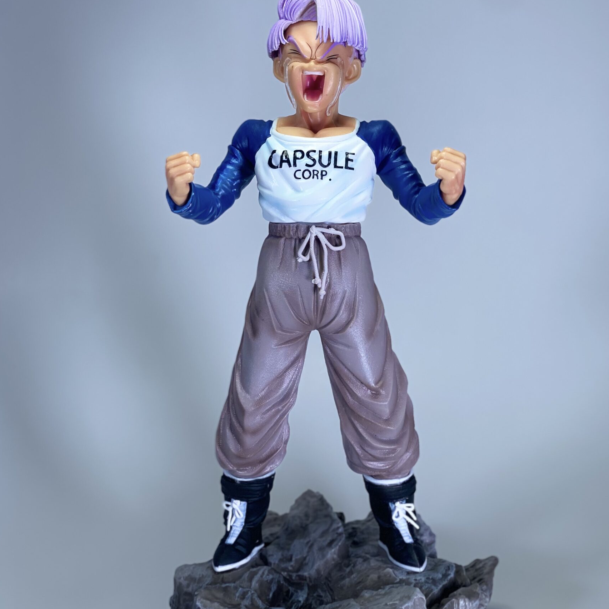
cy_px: 284
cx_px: 328
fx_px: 1373
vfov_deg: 25.0
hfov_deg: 25.0
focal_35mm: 69
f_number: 2
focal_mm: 6
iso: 20
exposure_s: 1/340
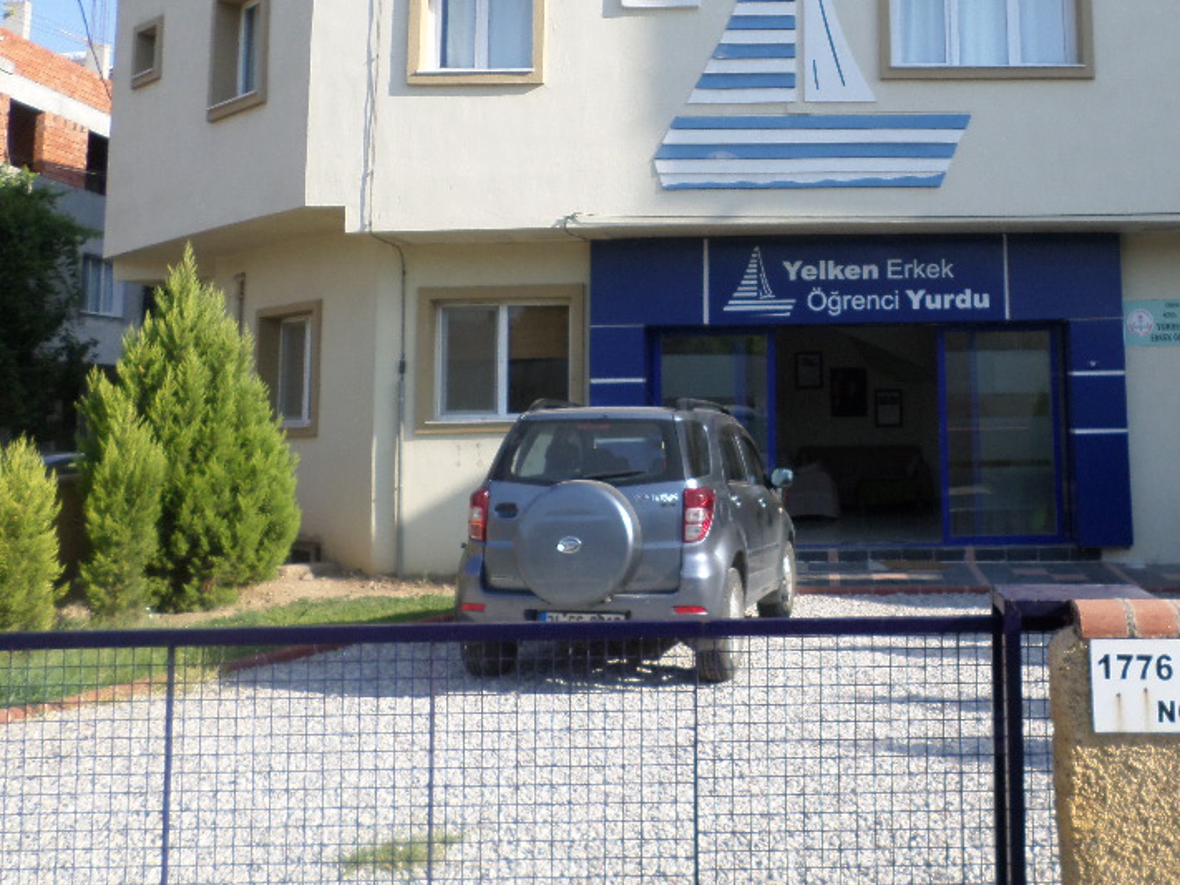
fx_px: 1227
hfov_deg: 50.1
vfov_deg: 39.0
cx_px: 817
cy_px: 272
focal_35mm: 36
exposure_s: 1/750
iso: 80
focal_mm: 4.5
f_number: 2.5
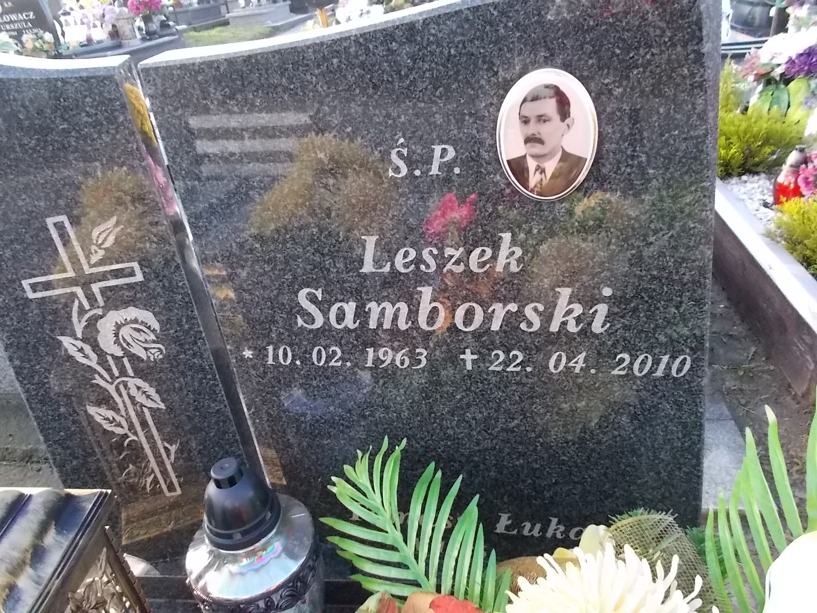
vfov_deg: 53.1
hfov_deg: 67.3
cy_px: 306
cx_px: 408
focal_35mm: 26
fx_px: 614
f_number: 3.2
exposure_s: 1/250
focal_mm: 4.6
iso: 400
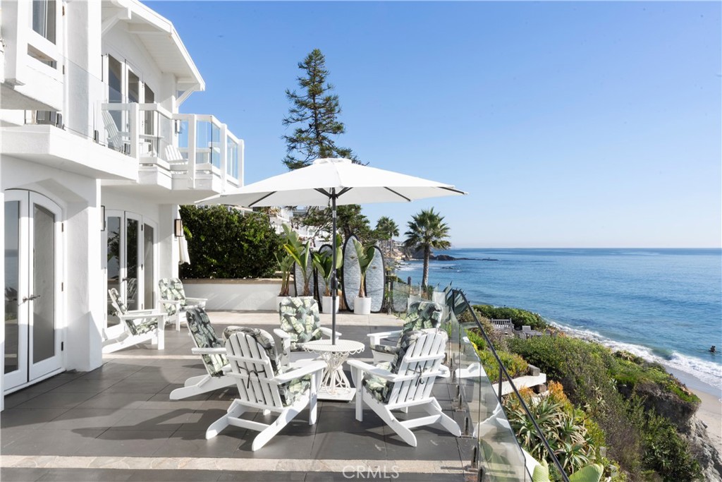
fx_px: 542
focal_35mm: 27
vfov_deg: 47.9
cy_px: 241
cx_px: 361
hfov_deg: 67.4
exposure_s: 1/50
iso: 640
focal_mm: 27
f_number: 22
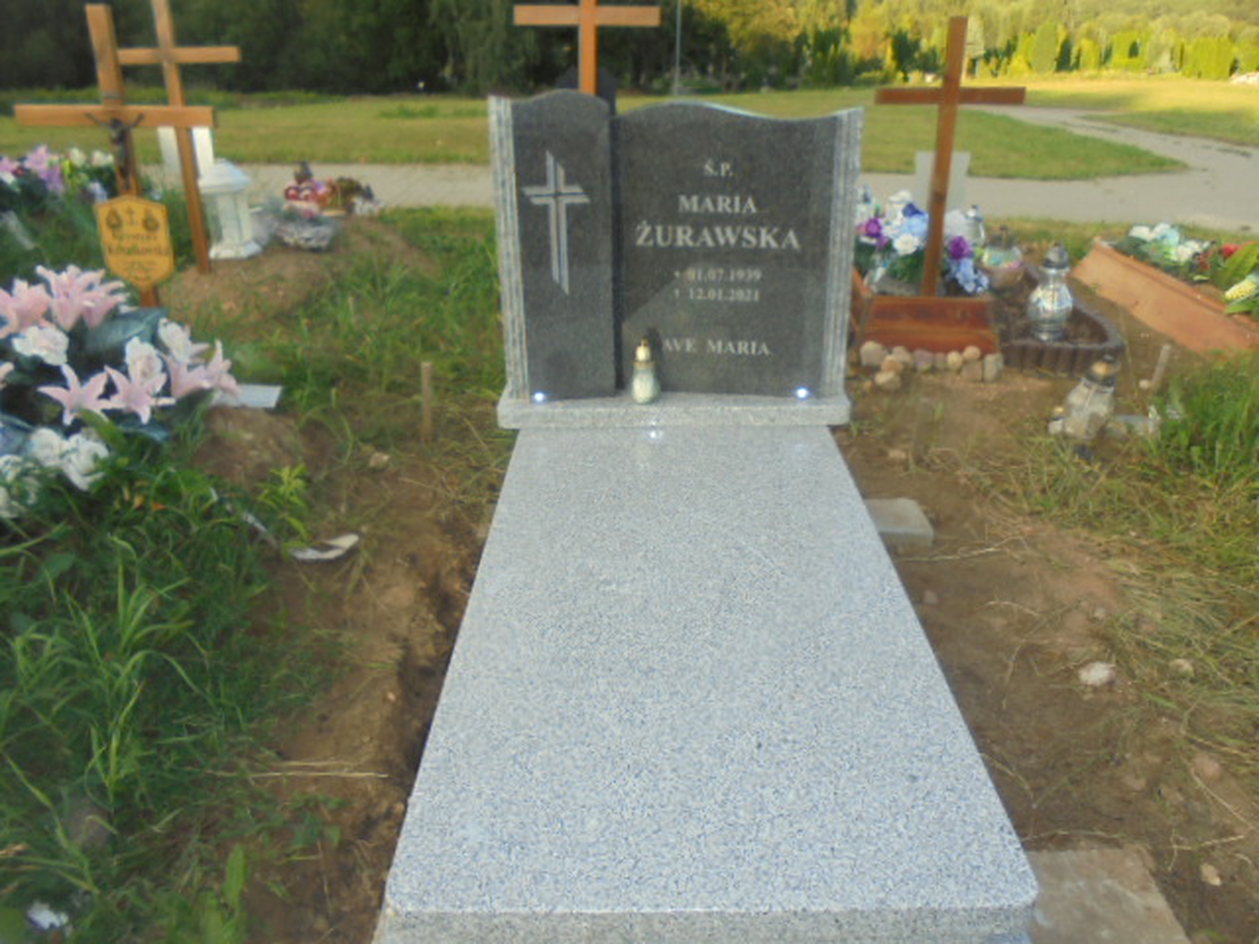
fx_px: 946
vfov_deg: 53.1
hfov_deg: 67.3
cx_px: 630
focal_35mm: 26
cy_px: 472
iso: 100
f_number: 3.5
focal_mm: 4.6
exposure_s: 1/125
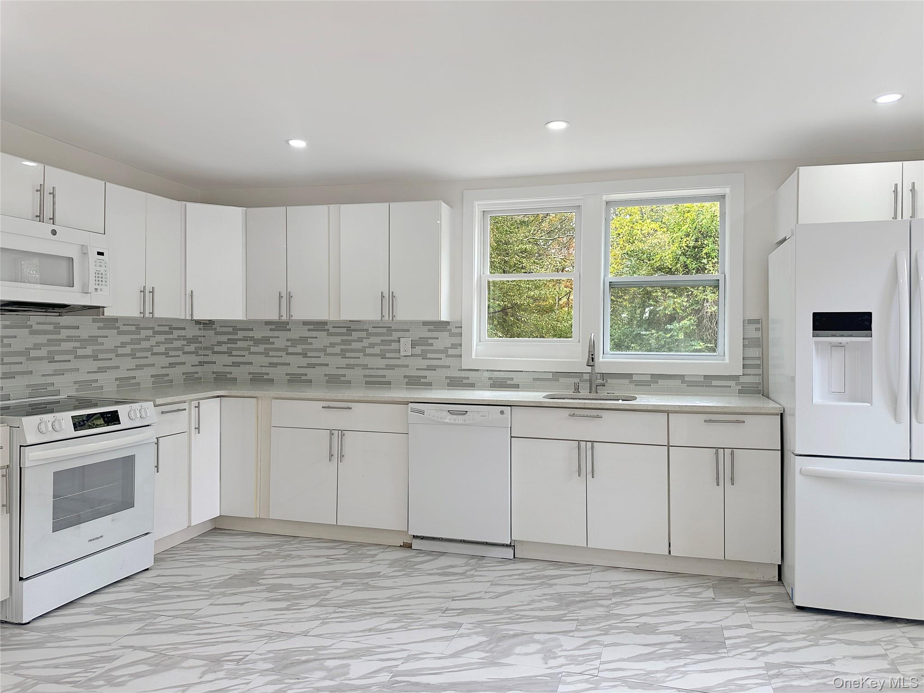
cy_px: 346
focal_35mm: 24
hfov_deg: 71.6
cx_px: 462
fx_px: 641
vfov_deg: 56.8
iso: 64
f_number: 1.78
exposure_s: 1/134
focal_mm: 6.86
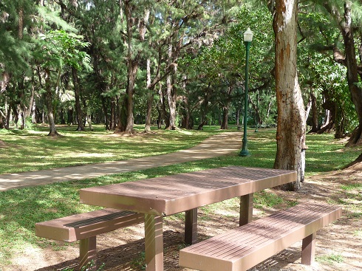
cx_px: 181
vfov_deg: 30.2
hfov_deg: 39.7
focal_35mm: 48
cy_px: 136
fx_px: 502
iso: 100
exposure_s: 1/80
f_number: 4
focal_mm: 7.1
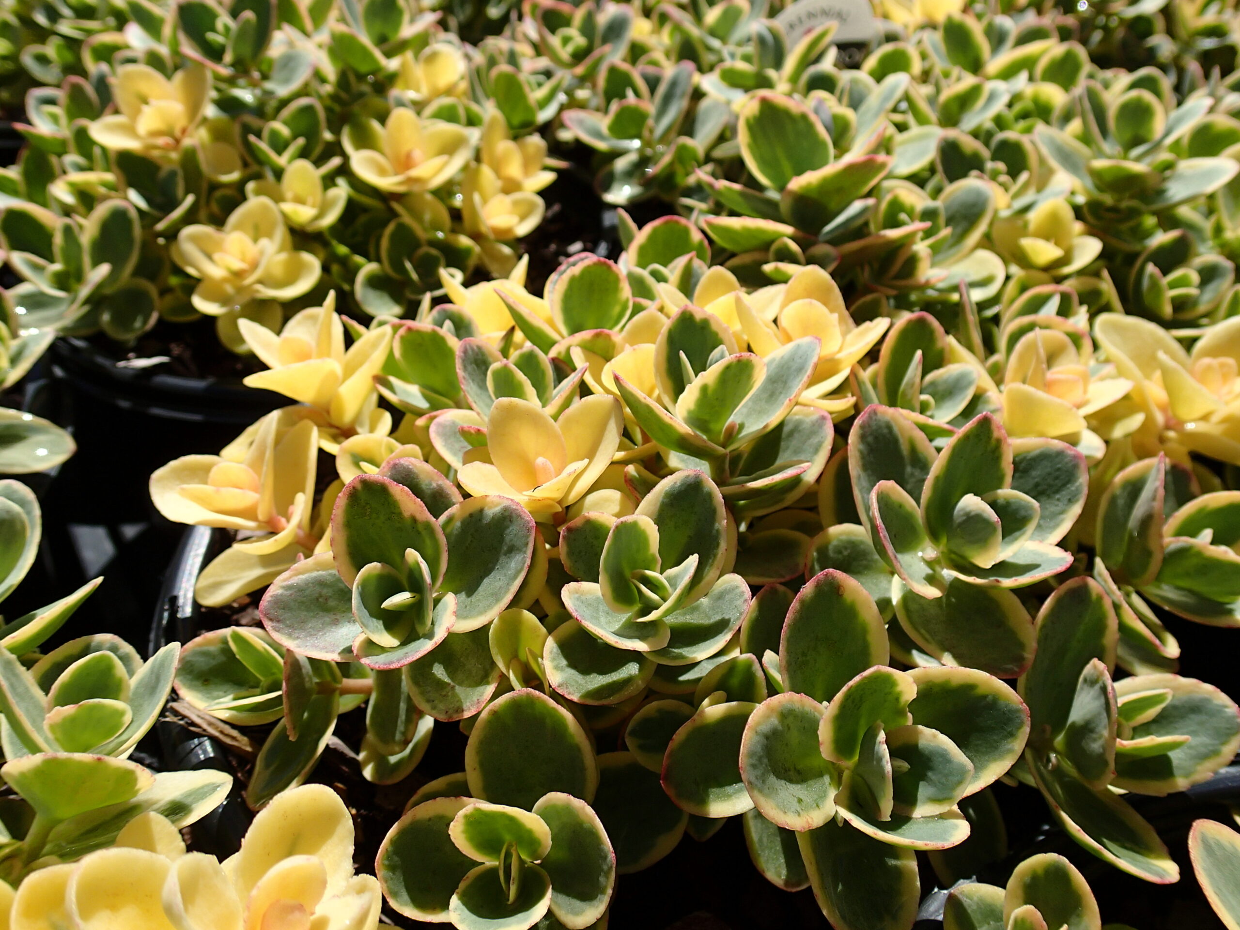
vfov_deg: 46.8
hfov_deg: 60.0
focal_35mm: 30
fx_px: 1075
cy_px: 465
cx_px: 620
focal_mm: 5.5
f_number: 9
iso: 100
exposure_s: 1/200
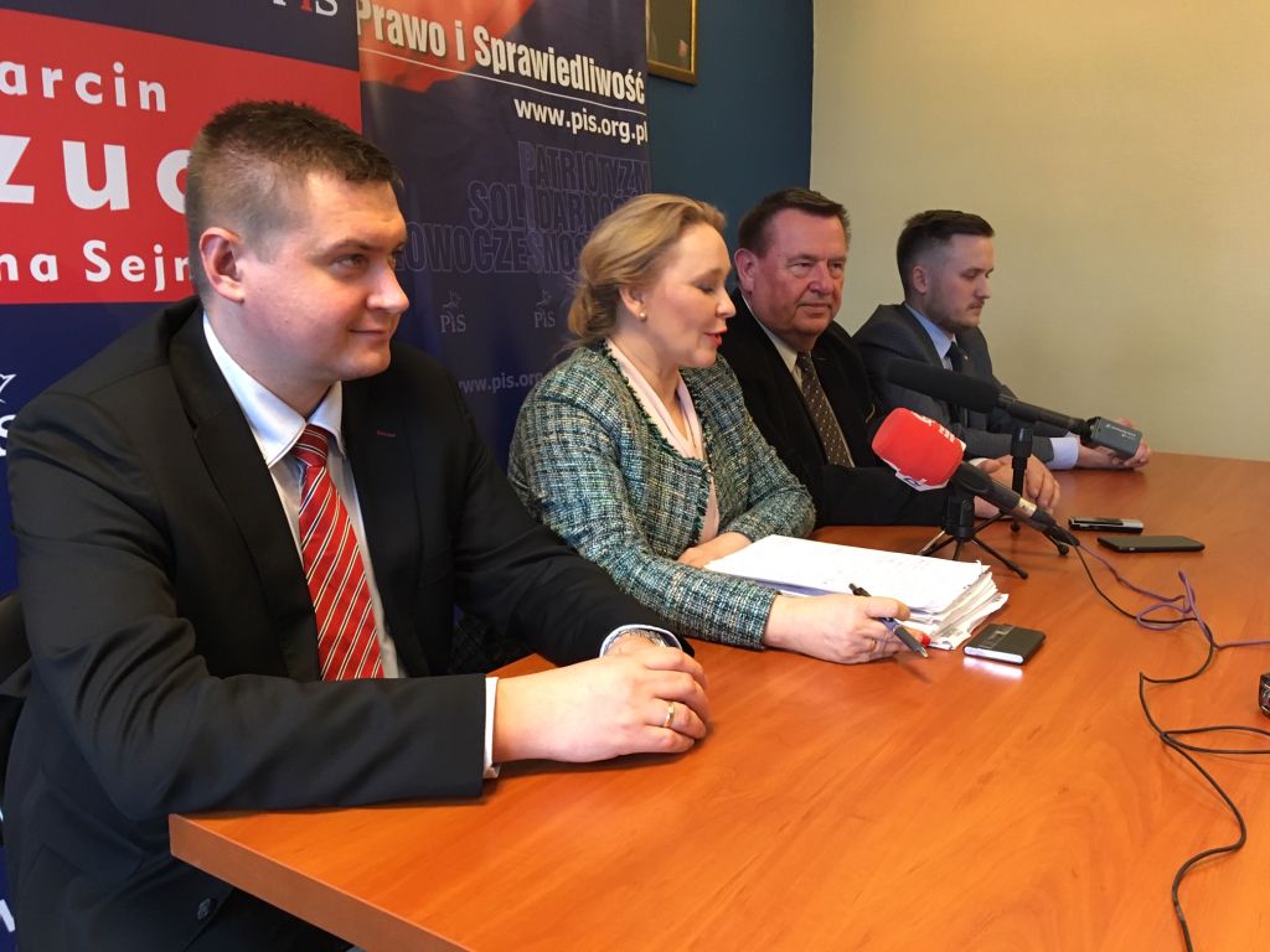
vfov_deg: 48.2
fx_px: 1064
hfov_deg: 61.7
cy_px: 476
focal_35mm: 29
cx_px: 635
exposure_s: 1/33
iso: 160
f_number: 2.2
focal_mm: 4.15
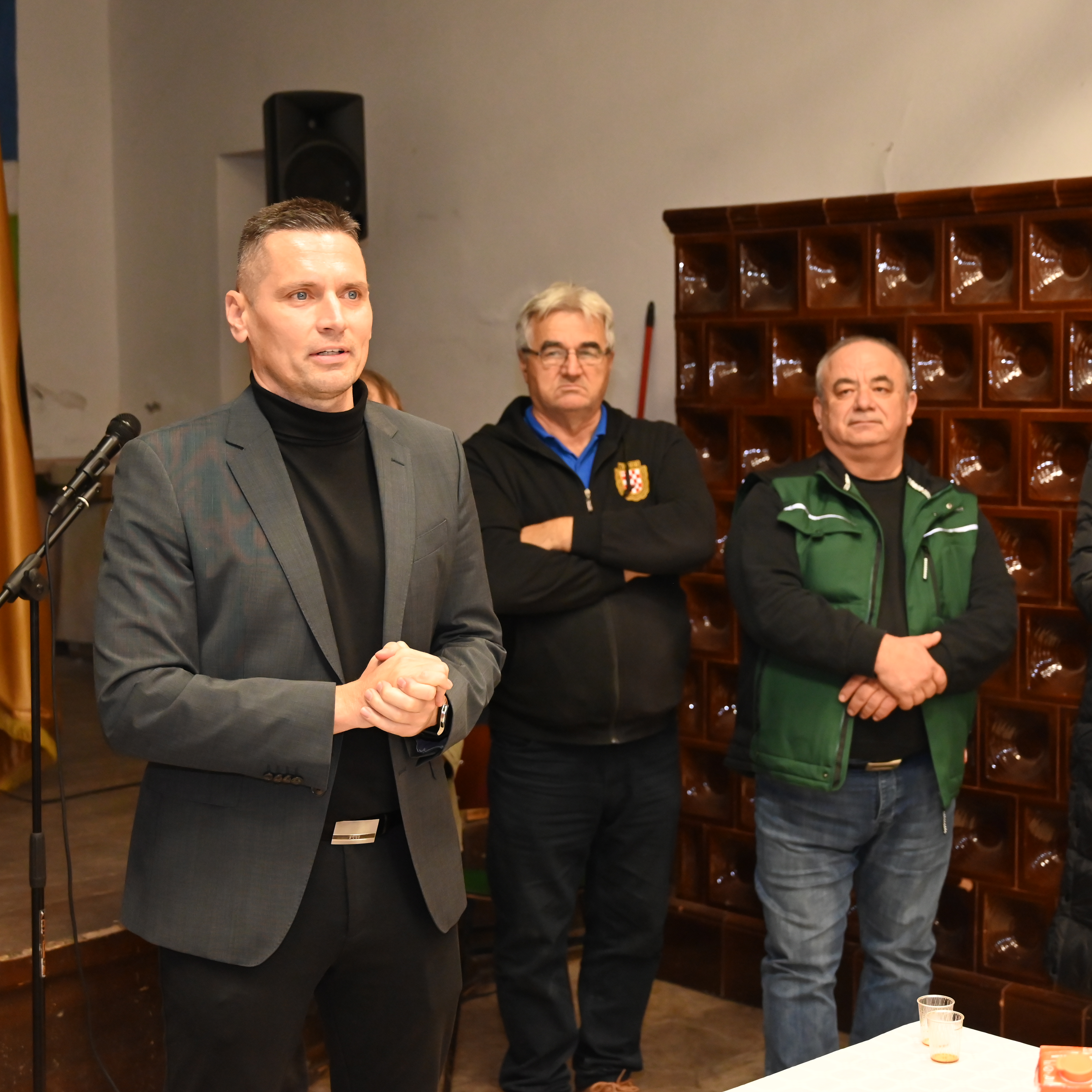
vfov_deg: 29.6
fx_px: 2070
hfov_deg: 29.5
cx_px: 592
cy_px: 540
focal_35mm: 58
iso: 3200
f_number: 4
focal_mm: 45
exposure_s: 1/60
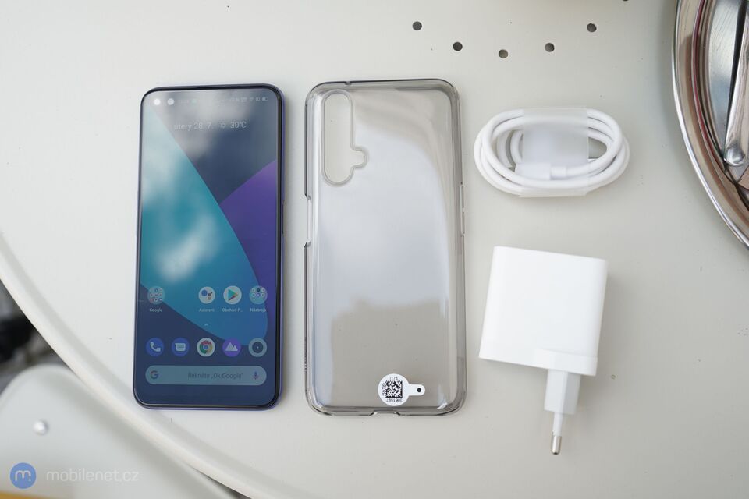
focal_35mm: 36
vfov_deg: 36.9
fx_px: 749
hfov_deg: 53.1
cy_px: 250
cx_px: 374
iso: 160
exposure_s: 1/250
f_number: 4
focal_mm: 36
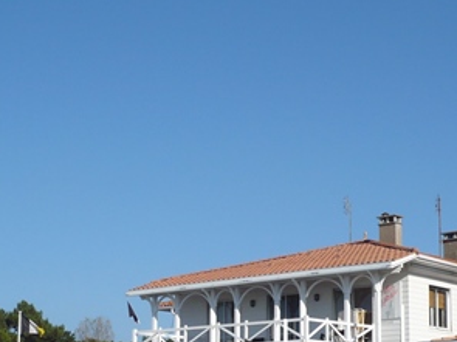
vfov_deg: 17.6
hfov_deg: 23.6
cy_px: 281
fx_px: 1095
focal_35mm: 83
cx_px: 243
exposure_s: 1/400
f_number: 8
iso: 100
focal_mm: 5.8
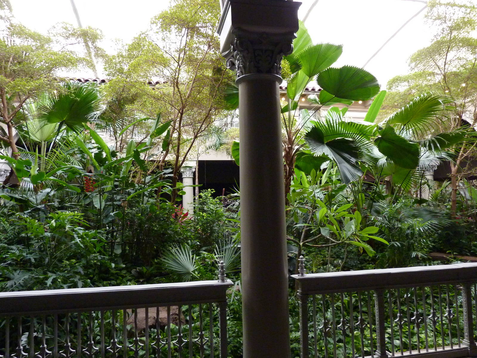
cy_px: 179
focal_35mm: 25
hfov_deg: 69.4
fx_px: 344
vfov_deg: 54.9
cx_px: 238
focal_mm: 4.1
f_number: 3.3
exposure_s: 1/100
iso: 400
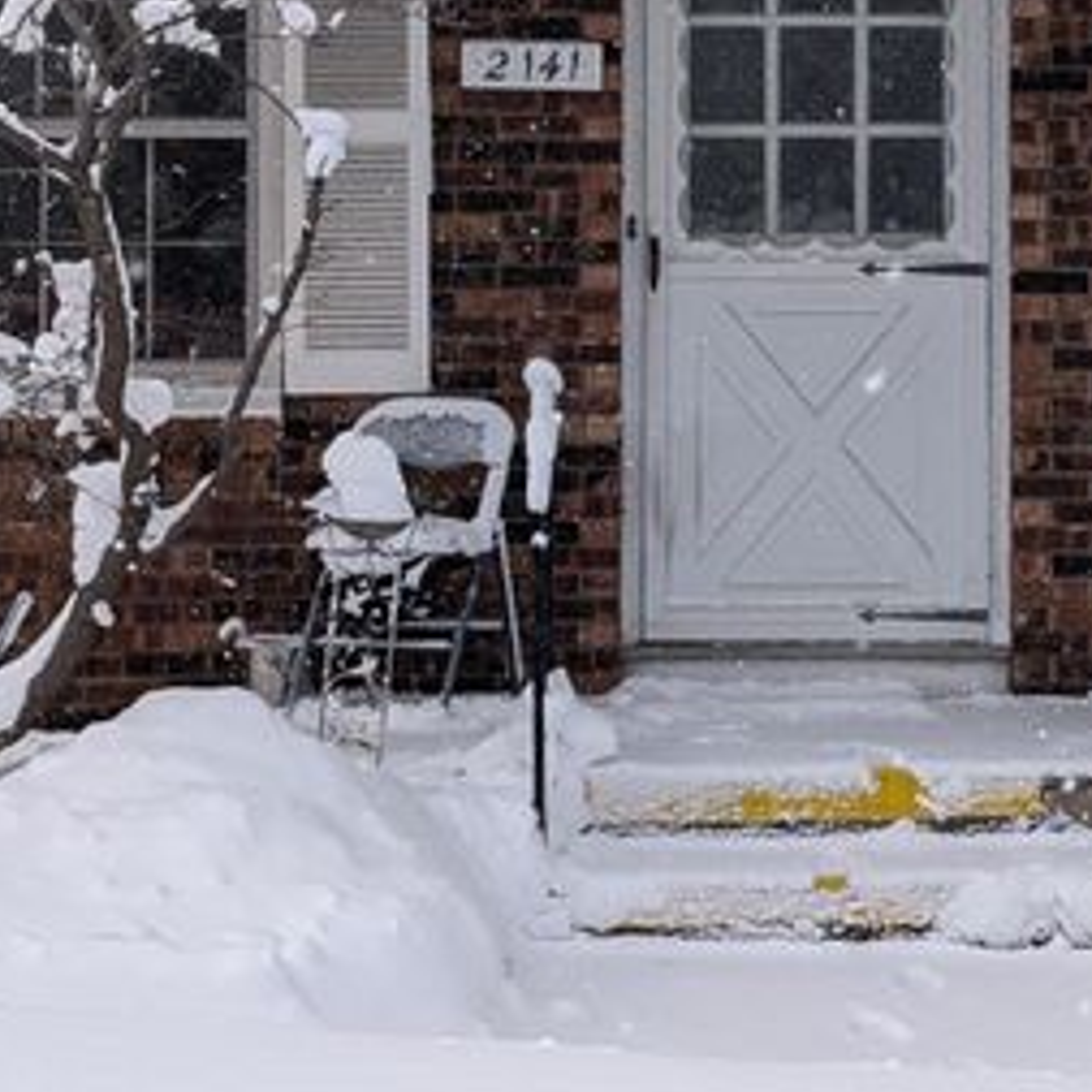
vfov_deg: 15.1
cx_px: 924
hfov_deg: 15.2
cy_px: 149
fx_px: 4069
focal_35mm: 114
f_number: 1.68
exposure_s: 1/1244
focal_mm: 6.9
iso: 26
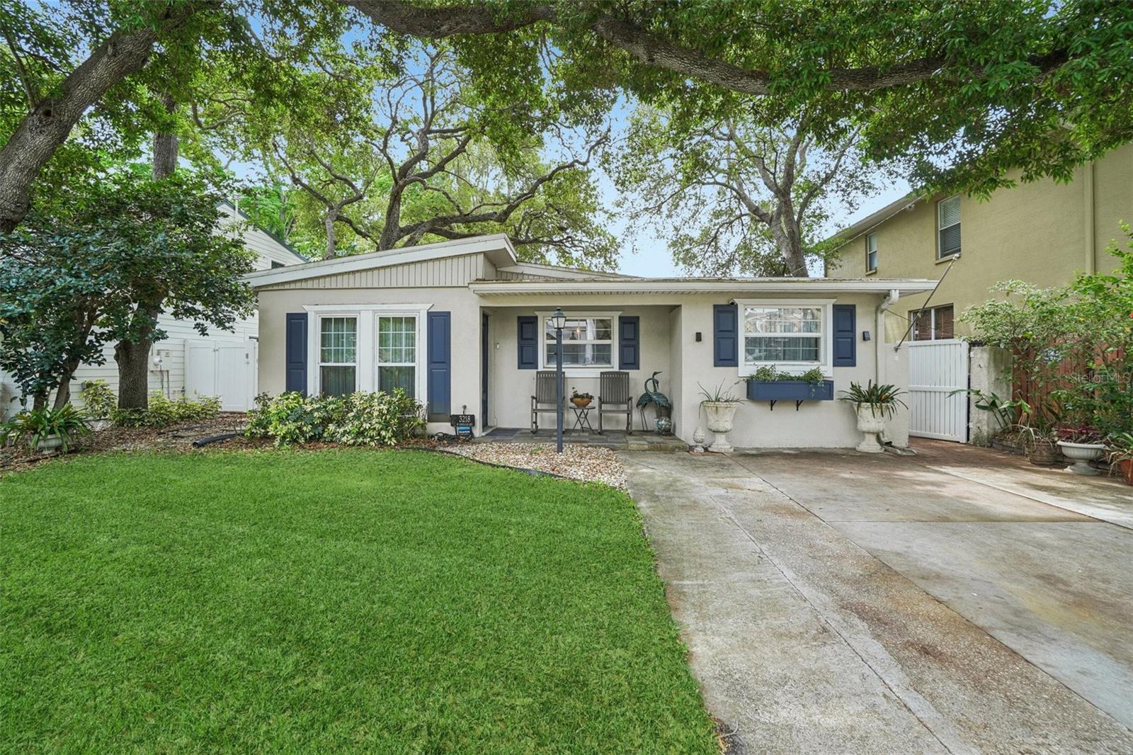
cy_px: 378
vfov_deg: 77.3
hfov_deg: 100.4
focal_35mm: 15
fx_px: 472
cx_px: 566
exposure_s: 1/30
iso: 100
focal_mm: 10
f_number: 8
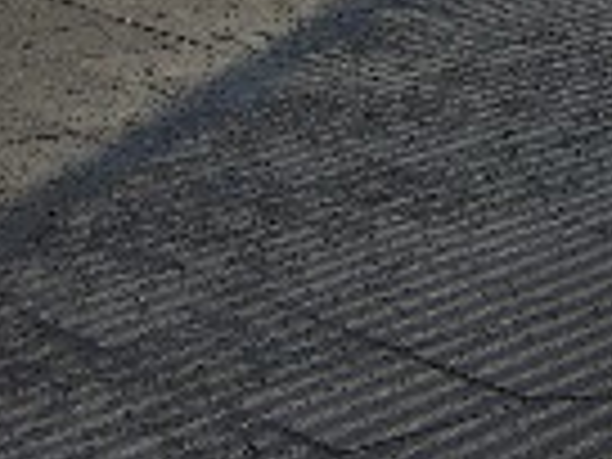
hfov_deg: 10.9
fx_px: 3023
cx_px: 1048
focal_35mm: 171
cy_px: -135
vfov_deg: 8.6
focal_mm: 7.9
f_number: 8
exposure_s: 1/160
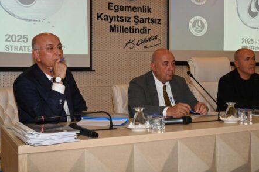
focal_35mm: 51
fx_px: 367
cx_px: 149
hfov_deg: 38.8
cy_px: 74
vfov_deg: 26.4
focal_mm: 44
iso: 1000
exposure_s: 1/60
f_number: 7.1
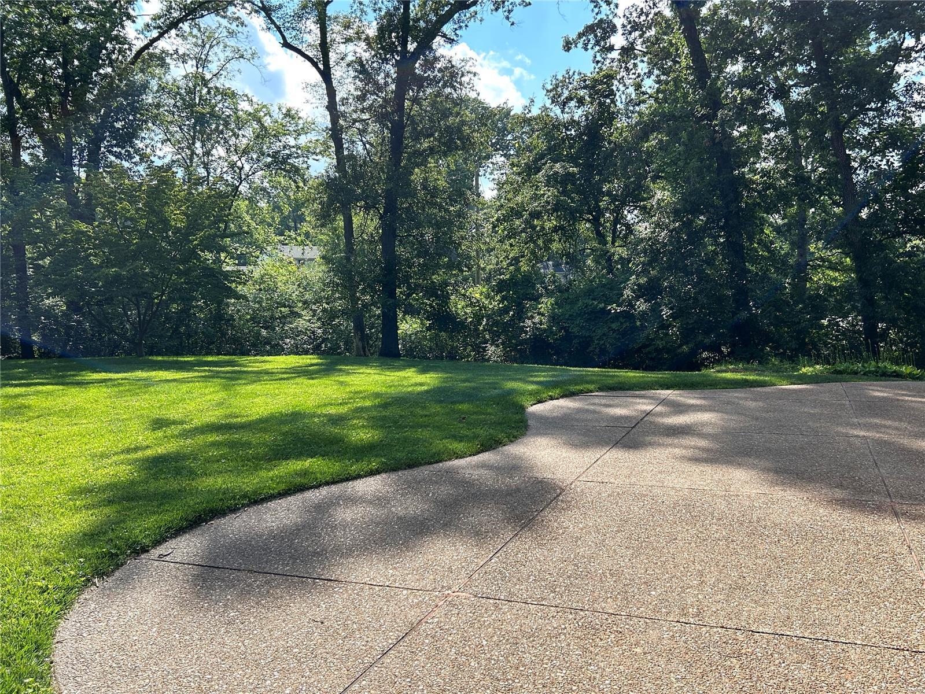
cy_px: 347
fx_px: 695
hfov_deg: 67.3
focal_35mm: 26
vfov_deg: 53.1
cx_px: 462
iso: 50
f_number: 1.5
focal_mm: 5.7
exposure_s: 1/2252
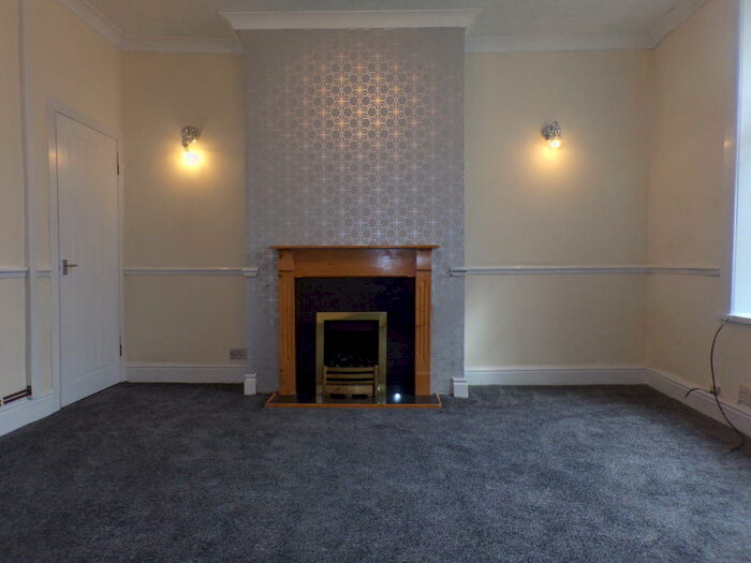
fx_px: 521
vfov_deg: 56.8
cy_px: 282
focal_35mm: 24
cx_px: 376
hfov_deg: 71.6
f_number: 3
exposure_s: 1/60
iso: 152
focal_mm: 4.3
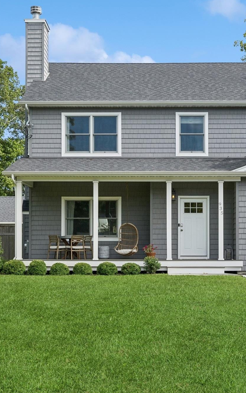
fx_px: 601
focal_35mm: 56
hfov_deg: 23.1
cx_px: 151
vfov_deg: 36.3
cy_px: 197
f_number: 8
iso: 200
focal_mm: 24
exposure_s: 1/320
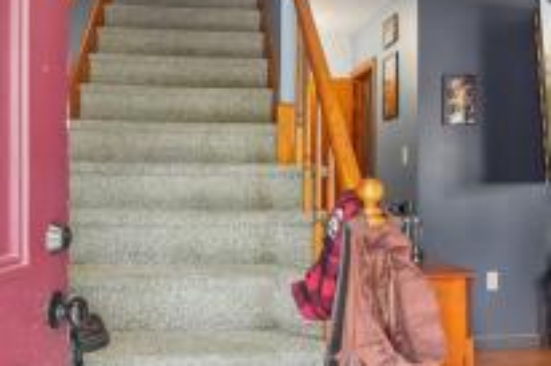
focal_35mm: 35
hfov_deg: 54.4
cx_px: 254
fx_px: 535
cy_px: 152
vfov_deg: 37.7
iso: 8000
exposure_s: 1/30
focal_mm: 16
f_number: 8
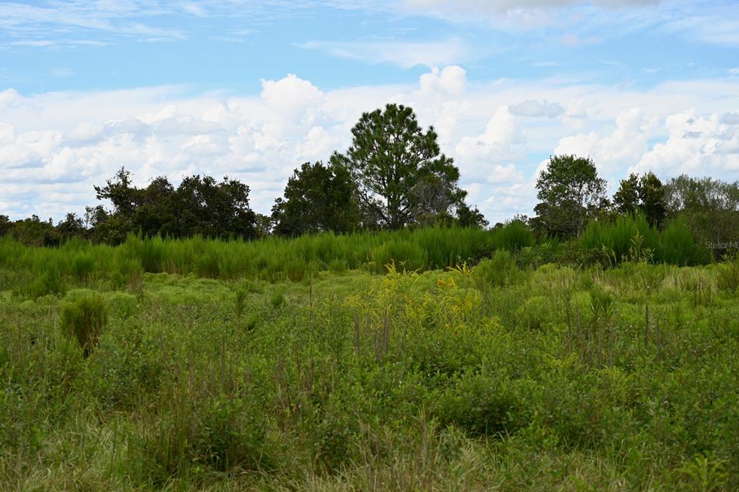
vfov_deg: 20.0
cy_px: 245
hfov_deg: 29.7
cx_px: 372
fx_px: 1396
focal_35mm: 68
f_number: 7.1
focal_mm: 67
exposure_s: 1/320
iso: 100
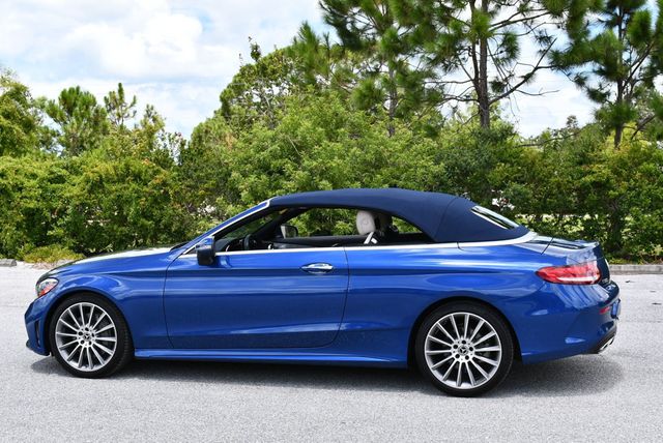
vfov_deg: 27.0
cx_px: 332
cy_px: 222
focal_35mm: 50
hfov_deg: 39.6
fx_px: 922
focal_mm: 25
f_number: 8
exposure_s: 1/250
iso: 140
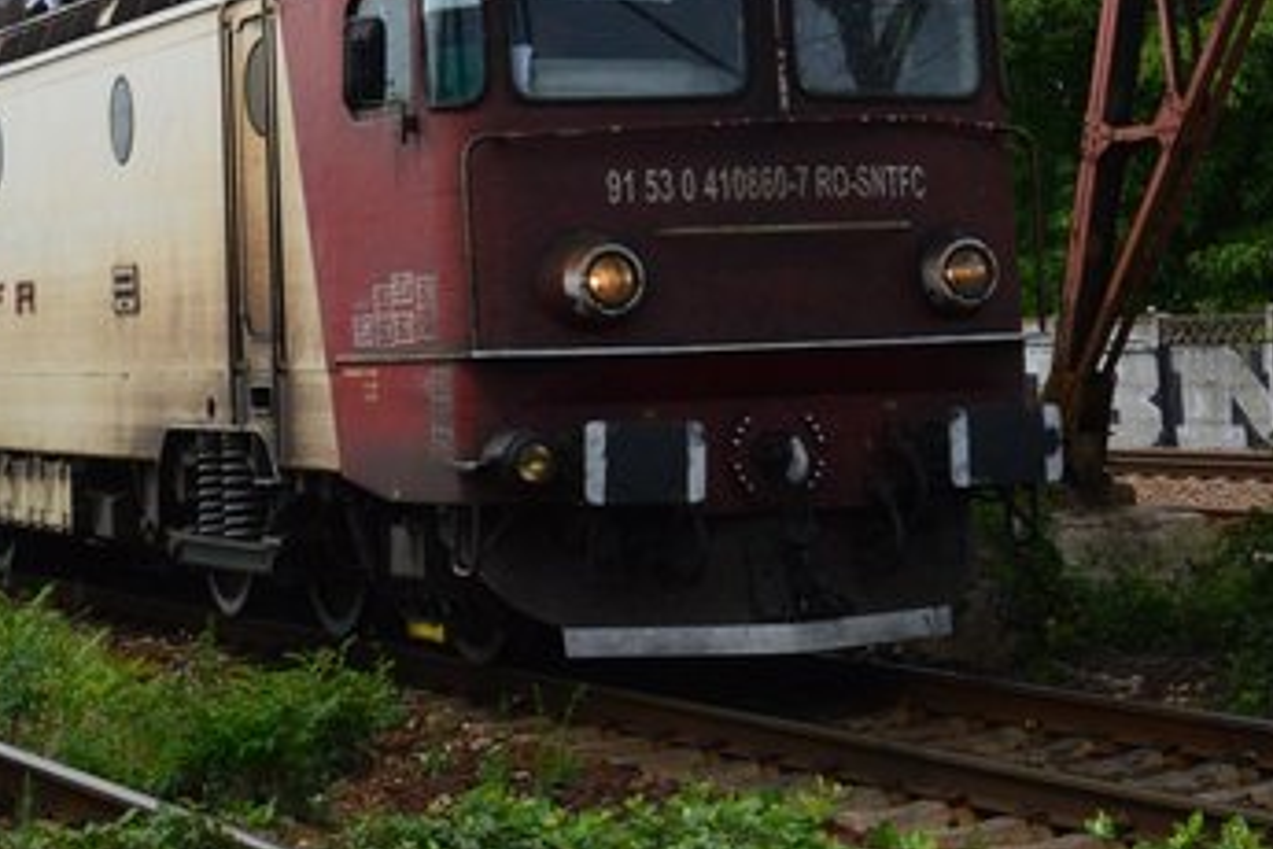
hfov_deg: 18.4
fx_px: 3925
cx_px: 598
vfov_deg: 12.3
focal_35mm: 111
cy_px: 127
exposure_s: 1/640
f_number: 11
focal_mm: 32
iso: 800
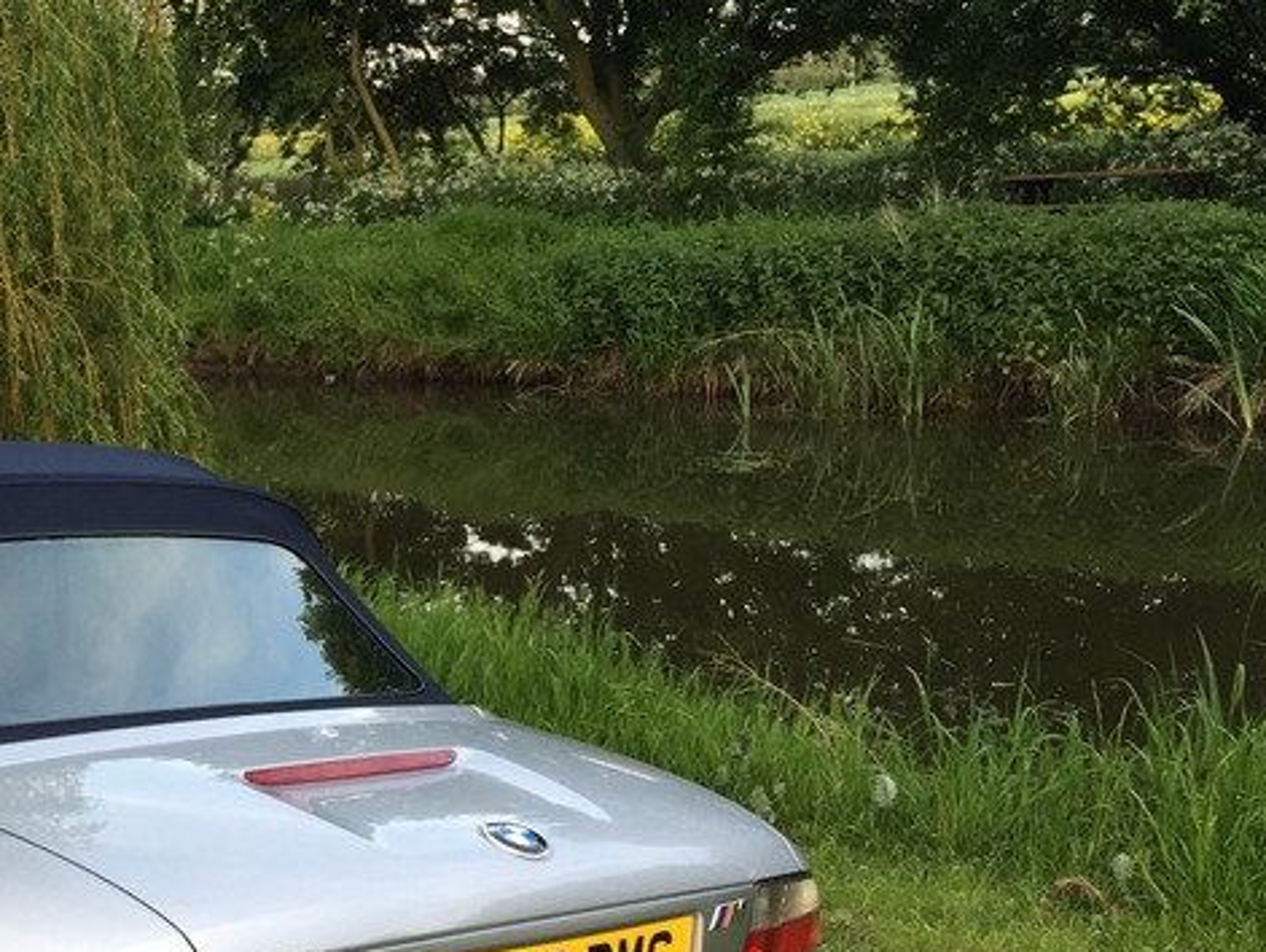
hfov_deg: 28.6
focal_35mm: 63
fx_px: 2306
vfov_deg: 23.0
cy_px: 745
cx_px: -24
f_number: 2.2
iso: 32
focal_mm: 4.15
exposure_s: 1/120
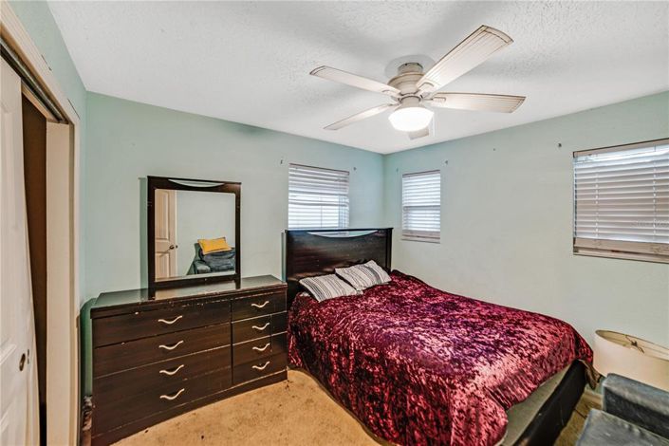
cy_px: 223
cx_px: 334
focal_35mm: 14
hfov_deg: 104.3
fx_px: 260
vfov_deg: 81.2
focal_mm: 14
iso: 160
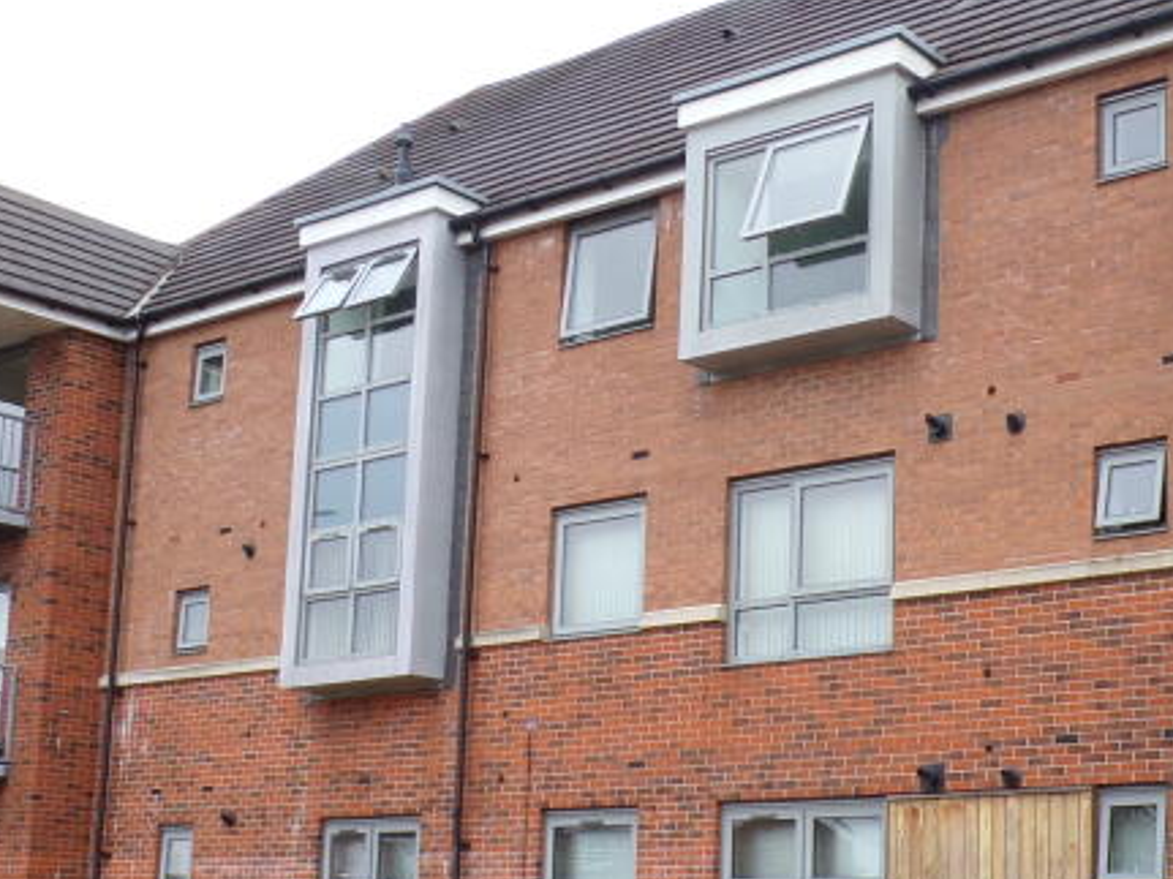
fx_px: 1931
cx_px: 1026
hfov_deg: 32.3
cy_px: 699
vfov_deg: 25.2
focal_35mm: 57
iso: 80
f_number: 5.8
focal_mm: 4.3
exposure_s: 1/105
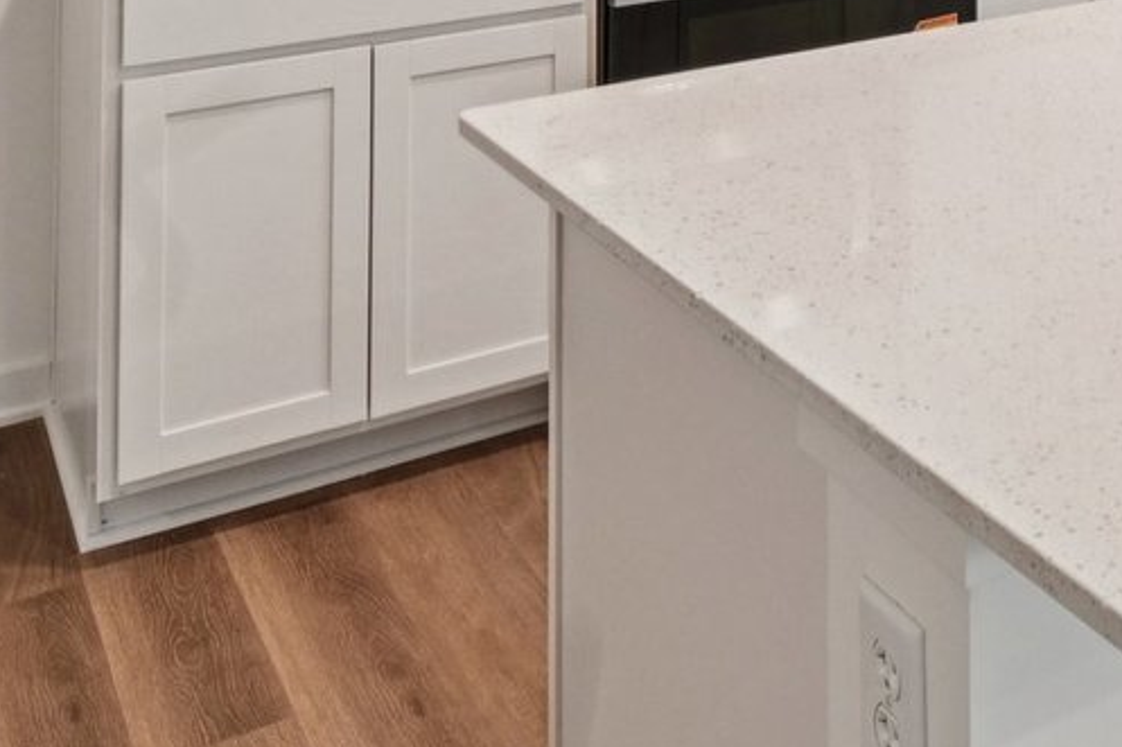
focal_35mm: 49
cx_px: 994
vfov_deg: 21.8
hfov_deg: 37.9
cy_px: -442
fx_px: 1527
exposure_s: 1/15
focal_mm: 10
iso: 320
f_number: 8
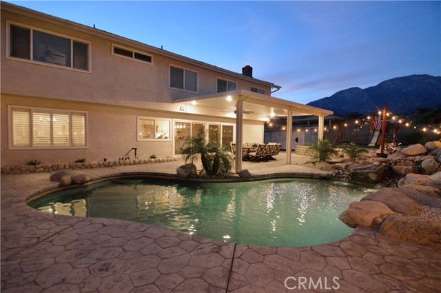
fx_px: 202
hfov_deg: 95.1
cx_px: 220
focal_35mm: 16
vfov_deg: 71.9
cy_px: 146
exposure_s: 1/40
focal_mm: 11
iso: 3200
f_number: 2.8
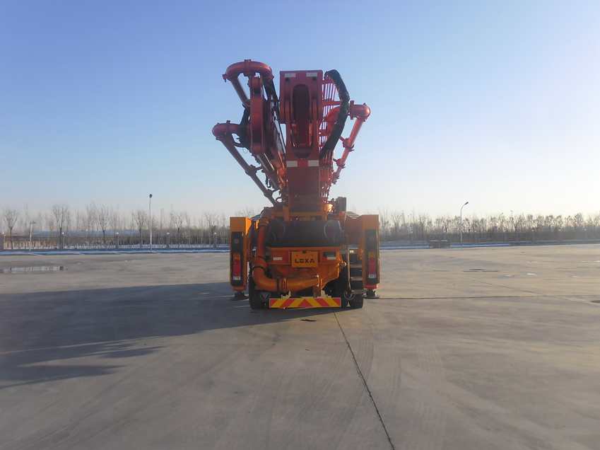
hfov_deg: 65.3
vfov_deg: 51.3
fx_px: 468
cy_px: 225
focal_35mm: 27
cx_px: 300
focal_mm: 4.9
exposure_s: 1/469
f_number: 3.5
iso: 80
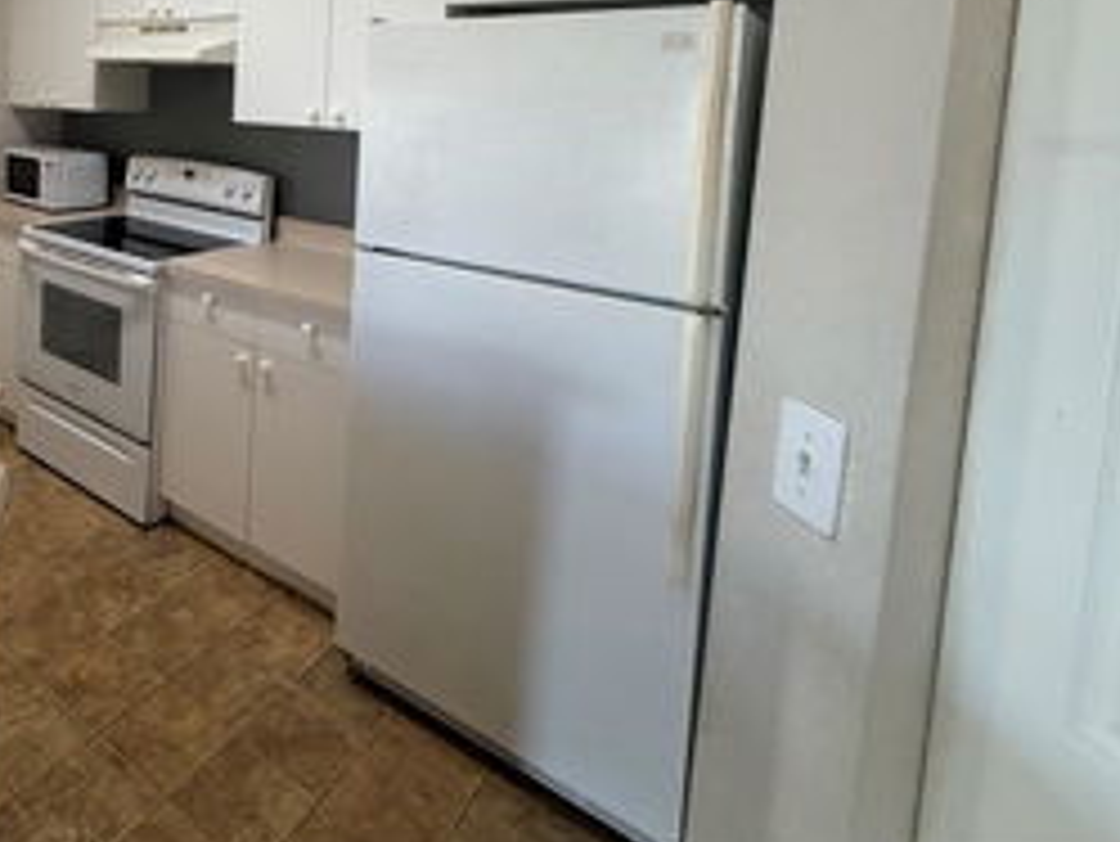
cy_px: 144
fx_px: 777
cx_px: 182
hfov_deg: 63.6
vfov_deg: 52.4
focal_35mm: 24
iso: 250
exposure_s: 1/60
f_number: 2.2
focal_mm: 2.22
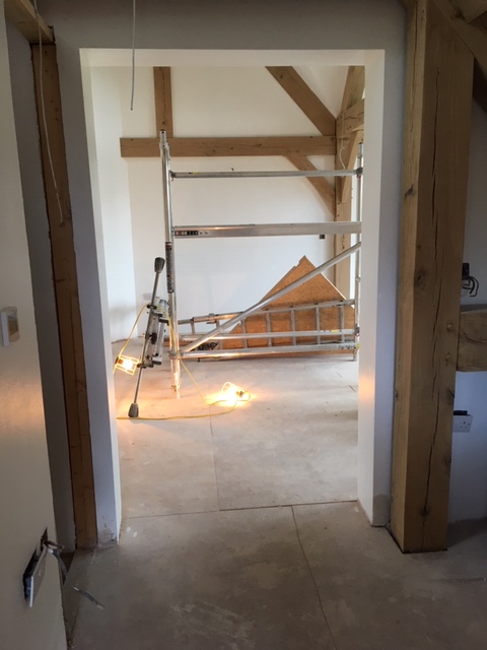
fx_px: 544
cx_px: 244
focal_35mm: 29
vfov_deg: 61.7
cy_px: 325
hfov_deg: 48.2
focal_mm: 4.15
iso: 64
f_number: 2.2
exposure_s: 1/30
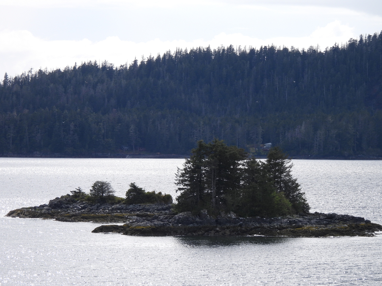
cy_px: 143
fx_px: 2869
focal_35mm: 260
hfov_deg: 7.6
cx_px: 191
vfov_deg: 5.7
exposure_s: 1/640
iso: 100
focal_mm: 46.4
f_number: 4.5
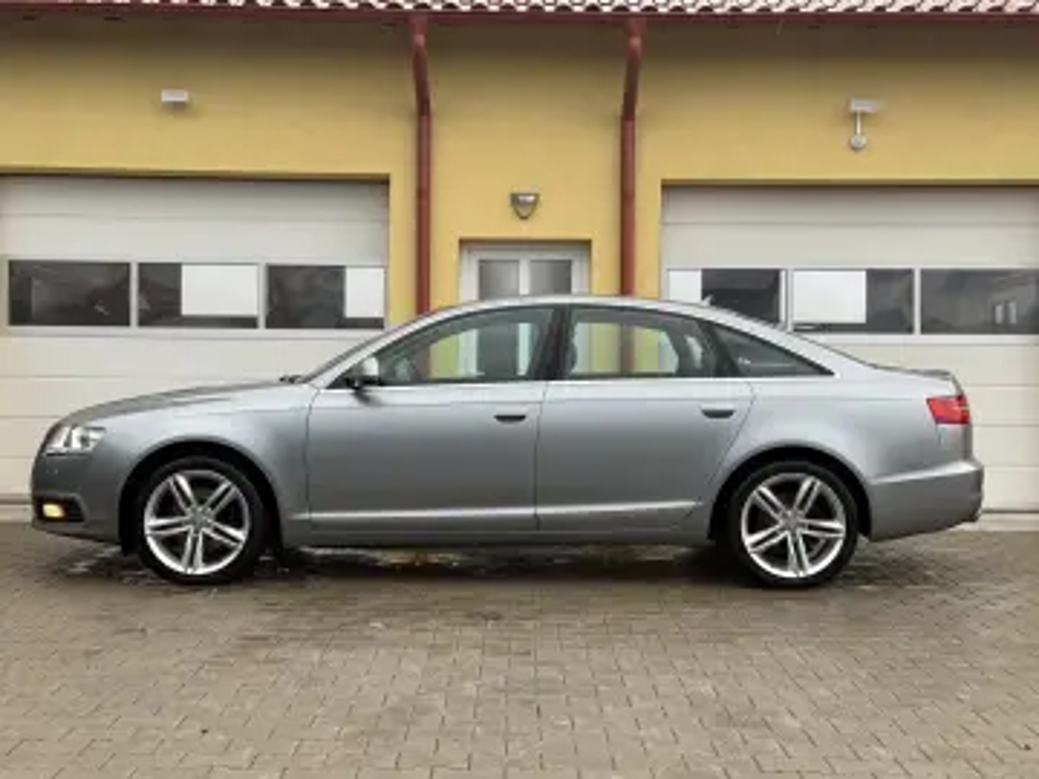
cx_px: 520
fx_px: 1441
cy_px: 390
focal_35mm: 48
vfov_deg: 30.3
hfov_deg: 39.7
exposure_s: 1/273
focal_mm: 6.76
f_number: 1.78
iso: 64
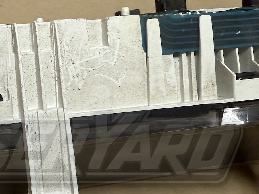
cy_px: 100
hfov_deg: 36.2
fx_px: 382
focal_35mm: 51
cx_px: 50
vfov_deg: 28.6
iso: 200
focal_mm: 2.22
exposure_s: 1/120
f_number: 2.2
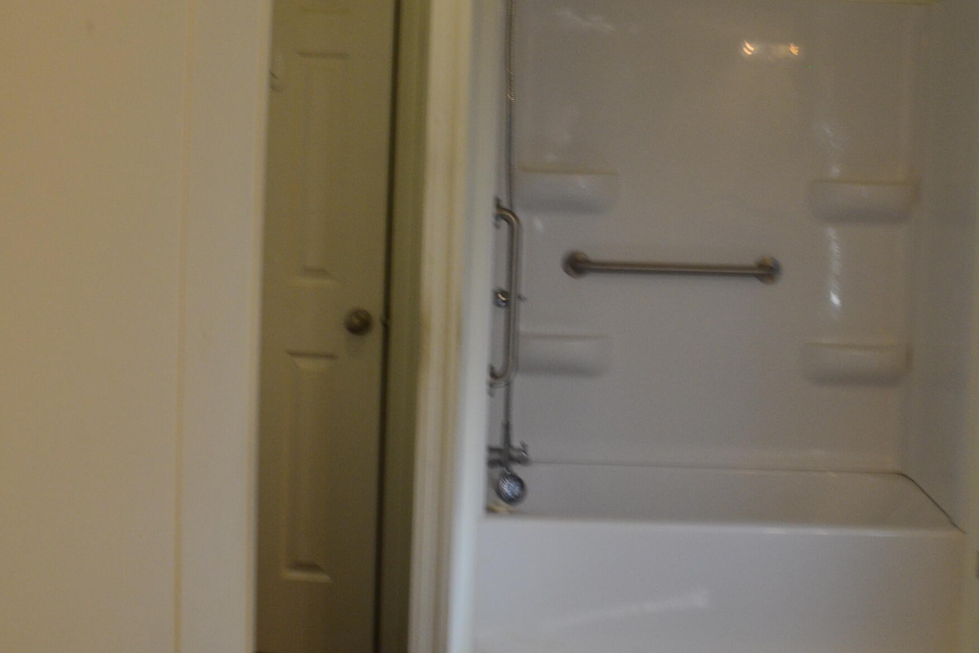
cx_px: 587
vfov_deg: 28.9
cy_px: 177
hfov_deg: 42.5
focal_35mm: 46
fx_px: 1251
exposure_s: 1/30
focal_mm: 18
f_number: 7.1
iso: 800
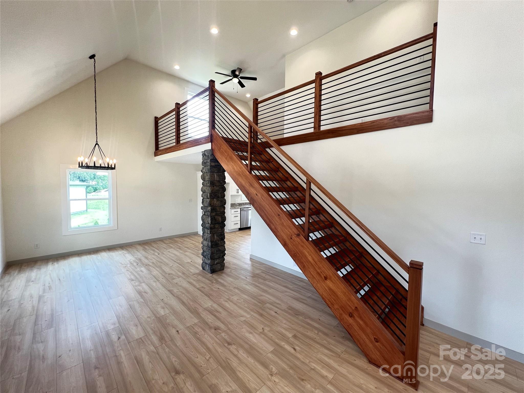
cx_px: 262
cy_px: 196
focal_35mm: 13
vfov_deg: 89.9
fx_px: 197
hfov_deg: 106.2
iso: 160
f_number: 1.8
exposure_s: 1/120
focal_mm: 1.57
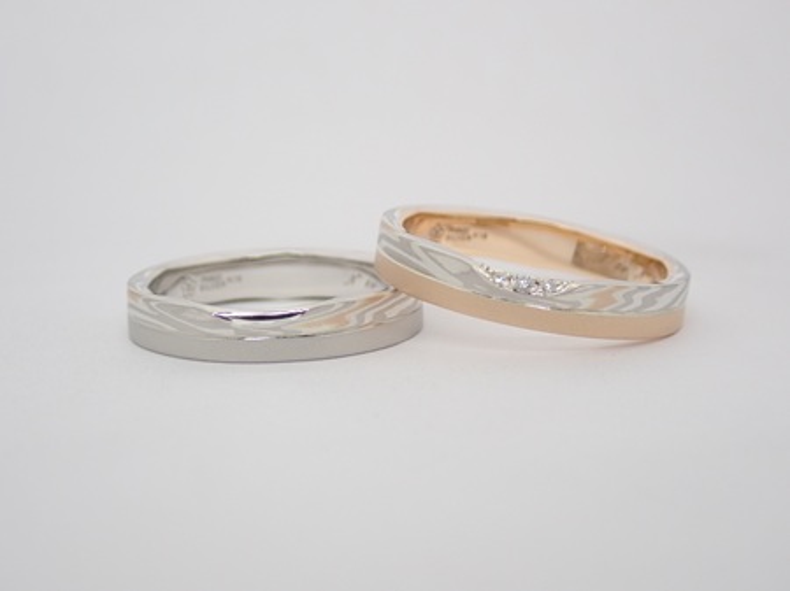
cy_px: 296
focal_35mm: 77
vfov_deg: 19.1
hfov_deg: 25.3
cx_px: 395
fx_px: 1756
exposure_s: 1/125
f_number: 4.1
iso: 200
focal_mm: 13.65
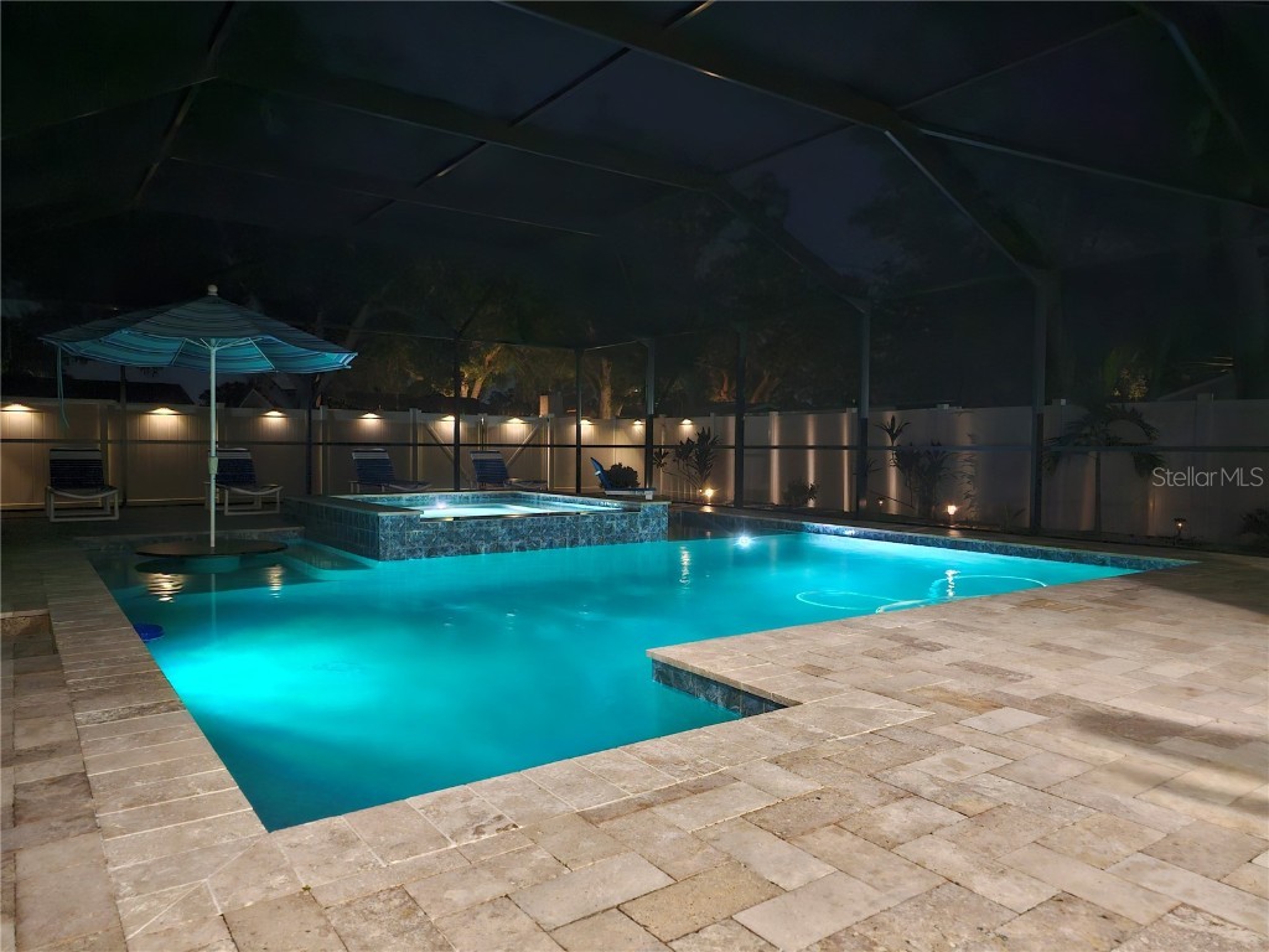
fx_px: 843
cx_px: 634
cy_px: 476
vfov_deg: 58.9
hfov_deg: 73.9
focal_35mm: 23
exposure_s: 1/13.4
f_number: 1.7
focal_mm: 6.3
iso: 1600
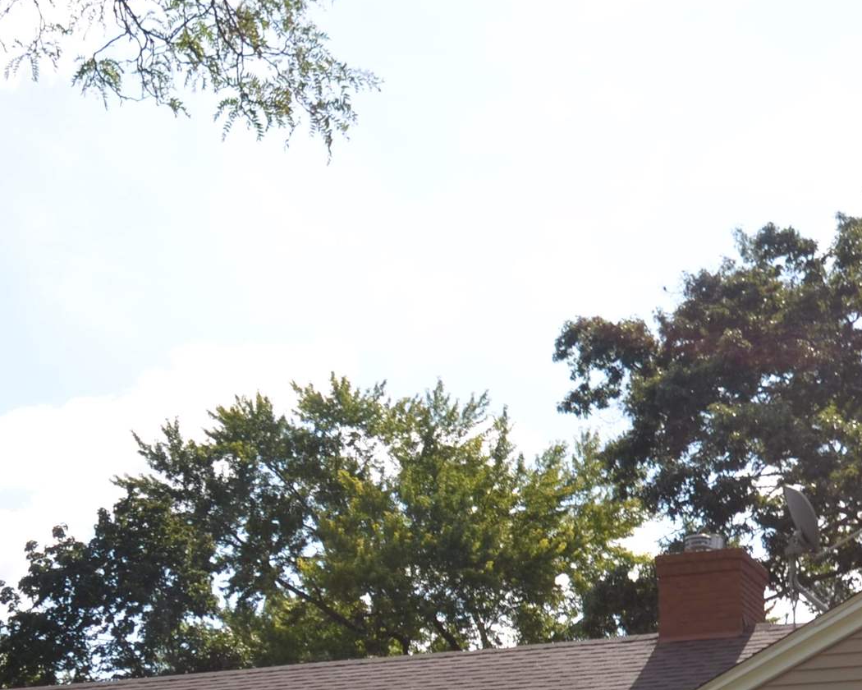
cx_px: 131
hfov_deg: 25.1
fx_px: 1888
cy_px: 739
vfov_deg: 19.9
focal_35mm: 74
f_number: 6.3
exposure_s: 1/250
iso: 100
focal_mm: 18
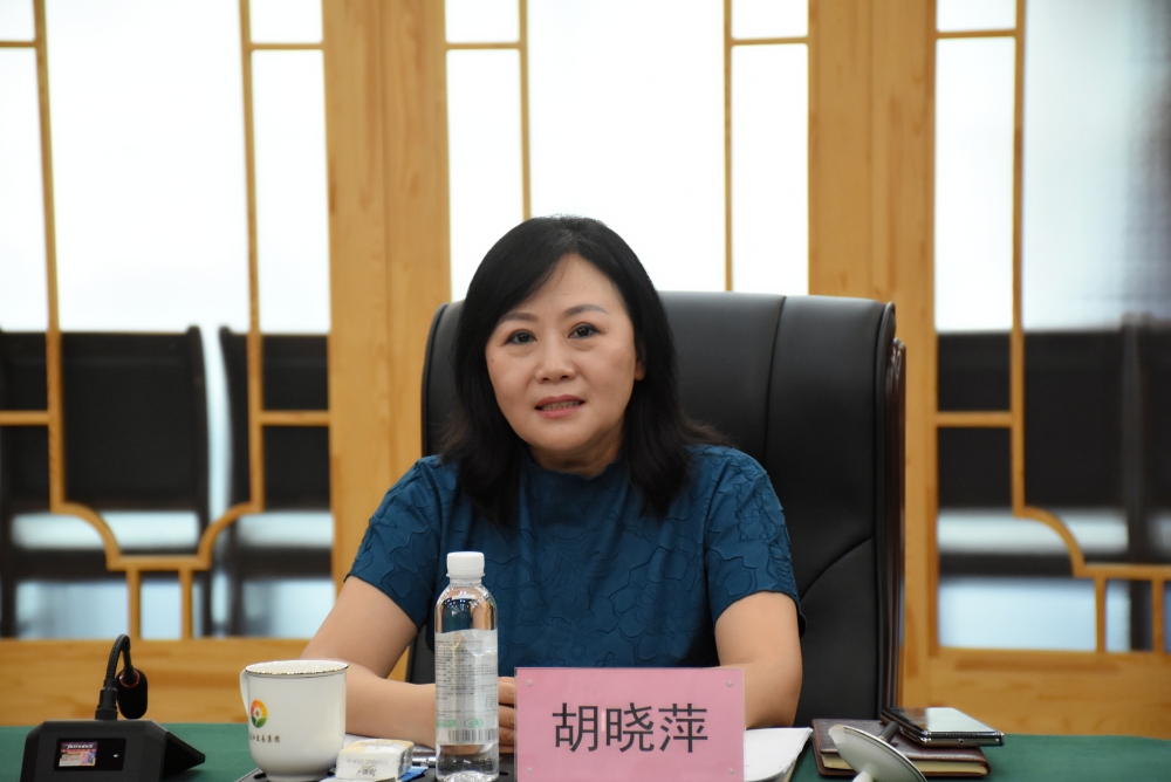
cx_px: 586
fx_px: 3905
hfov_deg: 17.1
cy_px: 391
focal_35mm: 120
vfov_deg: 11.4
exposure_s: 1/125
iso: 2000
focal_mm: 80
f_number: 5.3
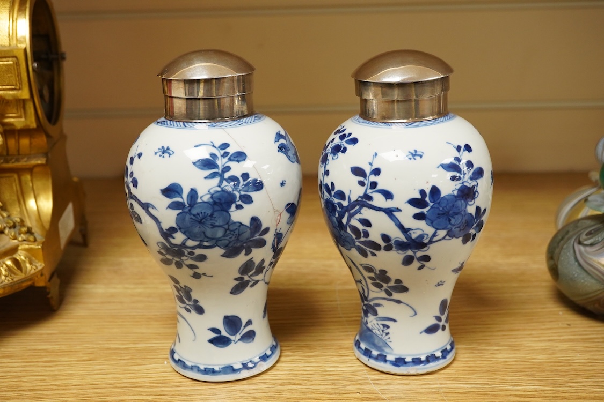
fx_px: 755
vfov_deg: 29.9
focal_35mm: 45
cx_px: 302
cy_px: 201
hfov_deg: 43.6
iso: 2000
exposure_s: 1/125
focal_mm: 30
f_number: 9
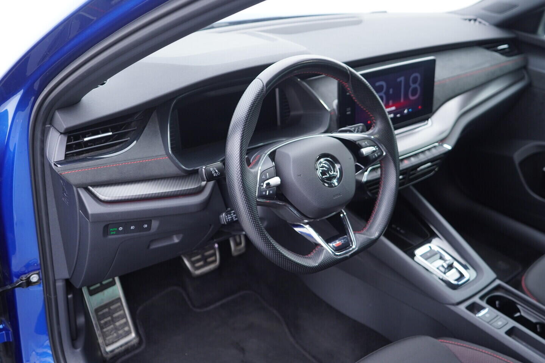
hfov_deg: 53.1
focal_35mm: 36
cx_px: 272
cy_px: 182
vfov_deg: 36.9
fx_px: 545
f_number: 2.8
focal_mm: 24
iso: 320
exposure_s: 1/40
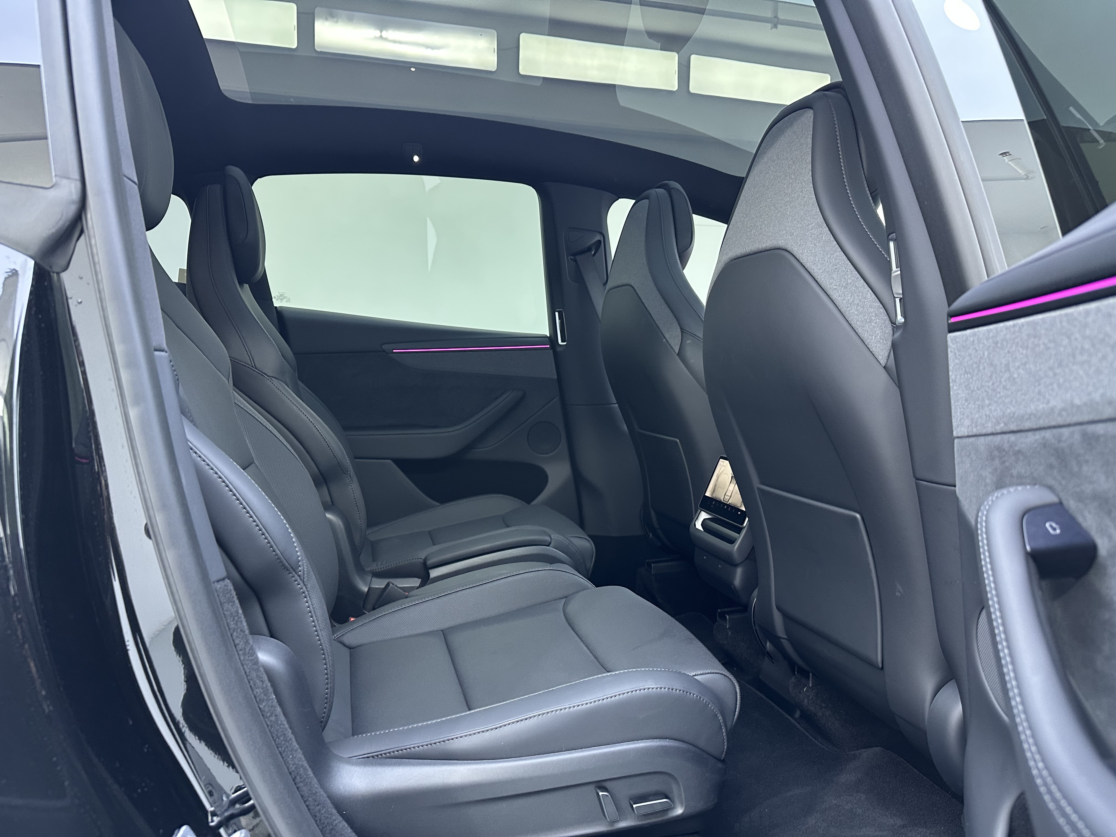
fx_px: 774
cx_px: 558
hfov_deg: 71.6
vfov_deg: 56.8
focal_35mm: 24
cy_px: 418
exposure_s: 1/50
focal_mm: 6.86
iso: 320
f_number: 1.78
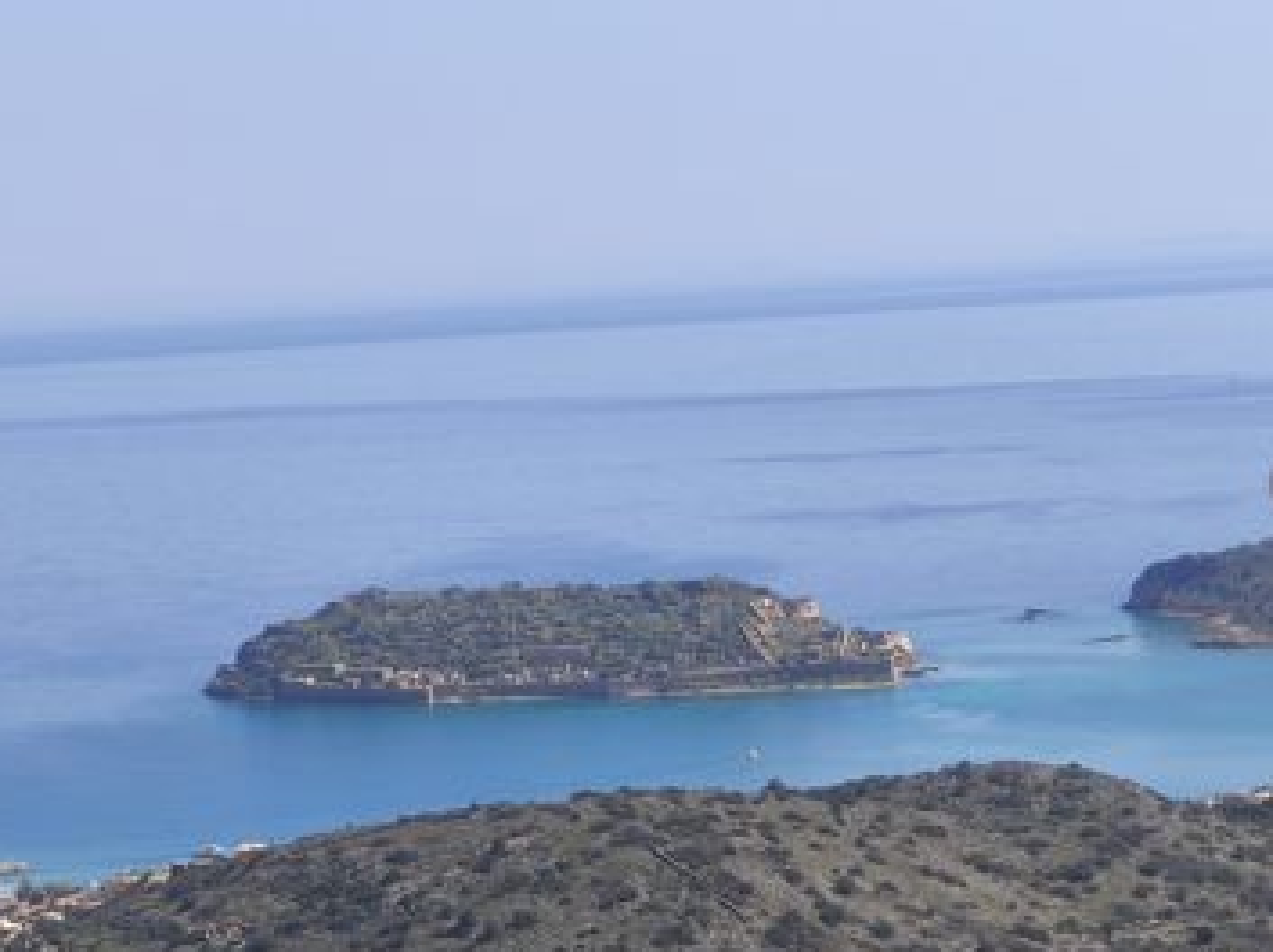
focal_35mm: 140
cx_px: 74
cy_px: 545
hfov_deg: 13.9
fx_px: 5143
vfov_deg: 10.6
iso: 50
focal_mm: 7.1
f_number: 1.9
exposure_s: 1/489
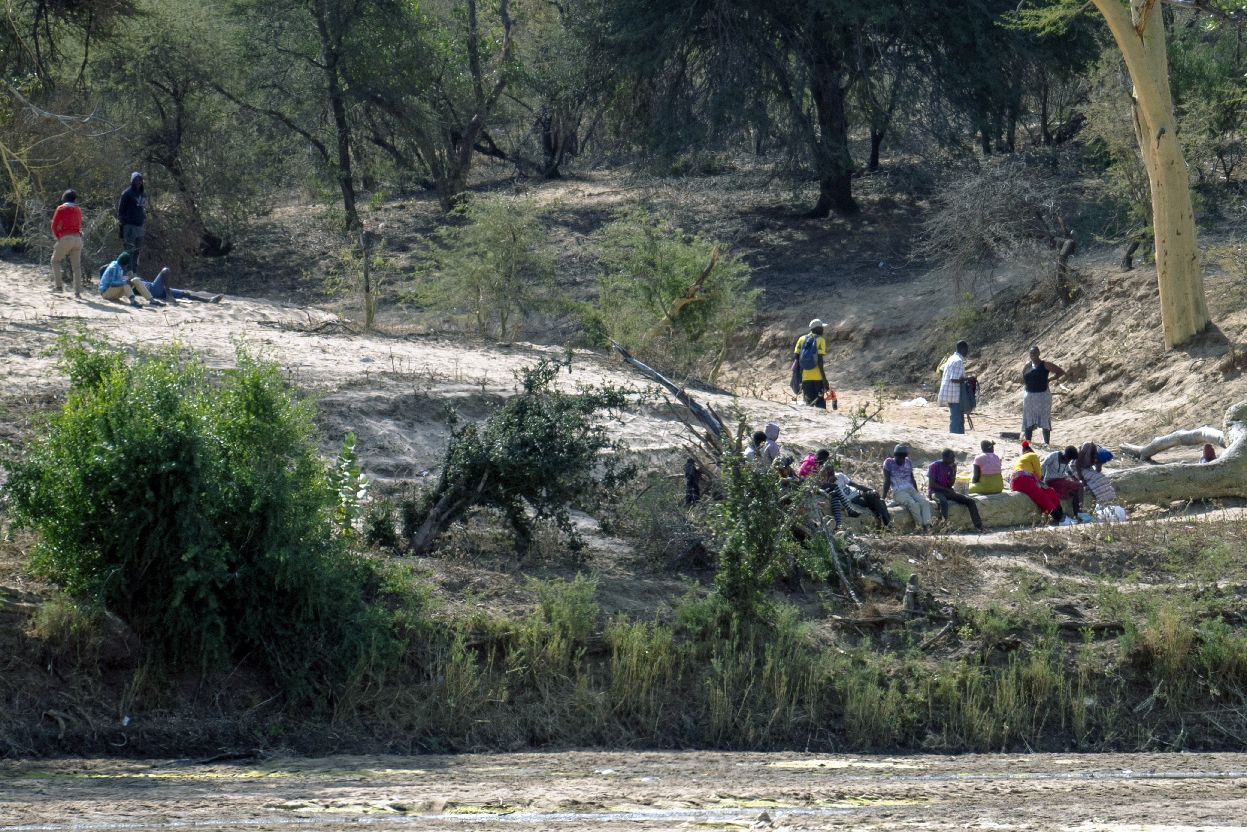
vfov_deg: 4.6
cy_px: 416
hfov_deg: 6.9
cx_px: 624
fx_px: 10393
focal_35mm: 300
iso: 100
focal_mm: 200
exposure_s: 1/800
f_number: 4
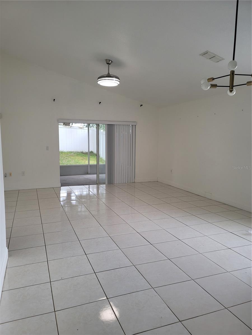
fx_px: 243
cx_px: 126
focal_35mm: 25
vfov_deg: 69.4
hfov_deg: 54.9
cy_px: 168
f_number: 1.8
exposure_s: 1/120
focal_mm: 7
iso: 125
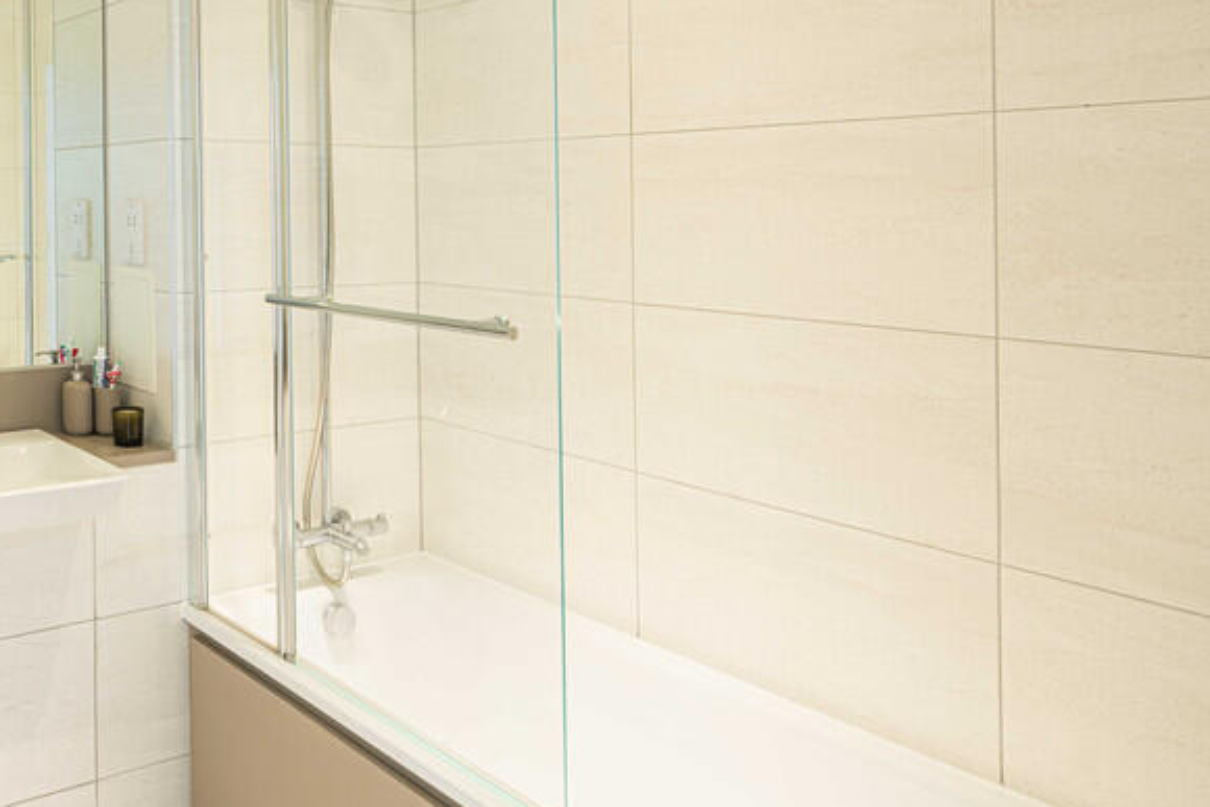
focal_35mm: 30
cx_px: 144
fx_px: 1009
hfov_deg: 54.7
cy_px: 293
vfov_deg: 43.2
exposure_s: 1/1.67
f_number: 7.1
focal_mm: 17
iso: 200
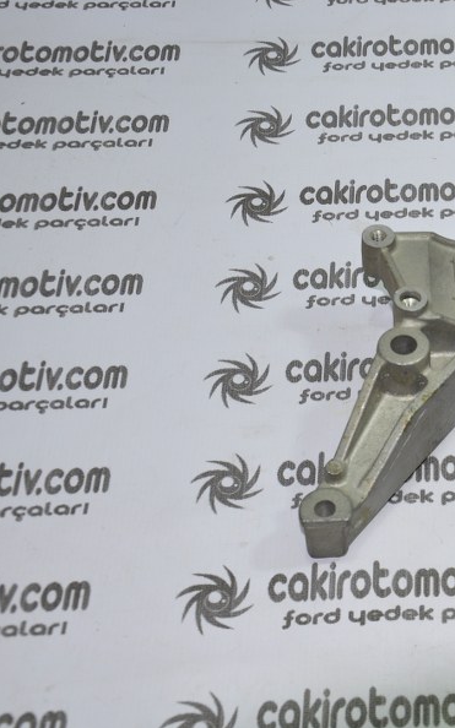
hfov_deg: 16.9
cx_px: 527
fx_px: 1469
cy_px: 364
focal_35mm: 74
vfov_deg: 27.9
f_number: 5.6
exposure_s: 1/50
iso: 200
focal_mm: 32
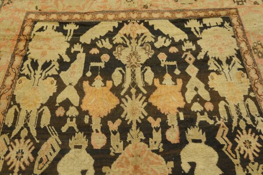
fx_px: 219
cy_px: 88
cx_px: 132
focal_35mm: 30
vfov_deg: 43.5
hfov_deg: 62.0
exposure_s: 1/160
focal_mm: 20
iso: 2500
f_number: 4
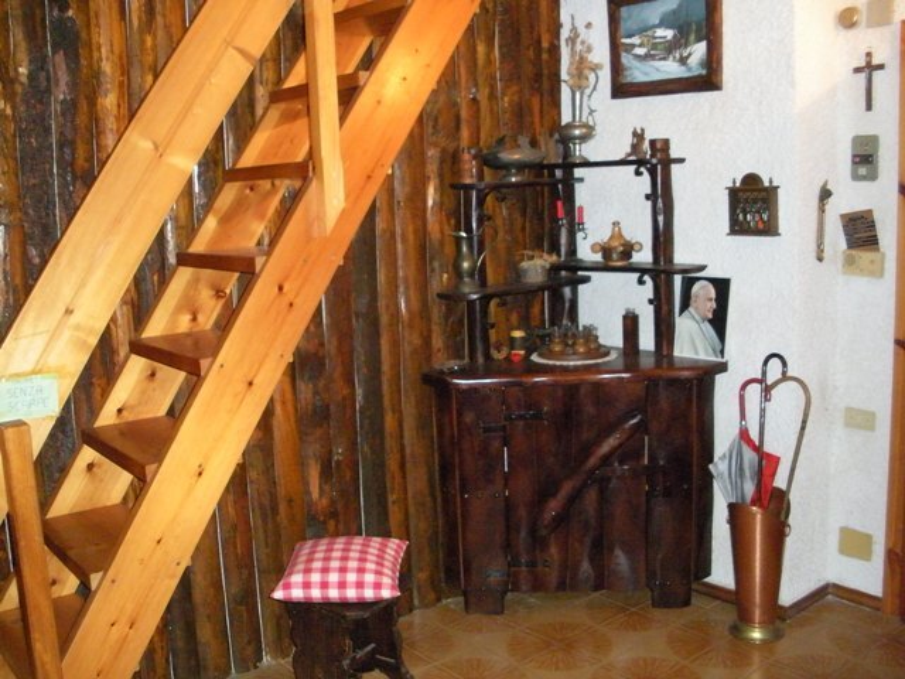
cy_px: 340
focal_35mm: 36
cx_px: 452
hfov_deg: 51.4
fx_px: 941
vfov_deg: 39.7
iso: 800
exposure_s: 1/8
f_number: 3.5
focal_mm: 6.3
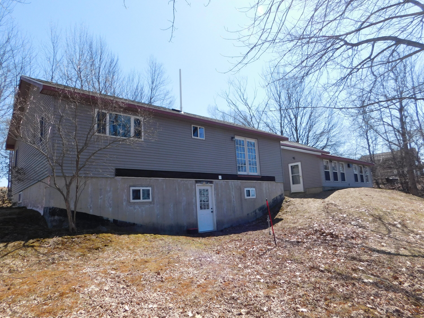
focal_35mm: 23
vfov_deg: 58.9
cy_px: 159
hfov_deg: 73.9
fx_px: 282
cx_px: 212
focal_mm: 4
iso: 125
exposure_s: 1/1250
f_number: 3
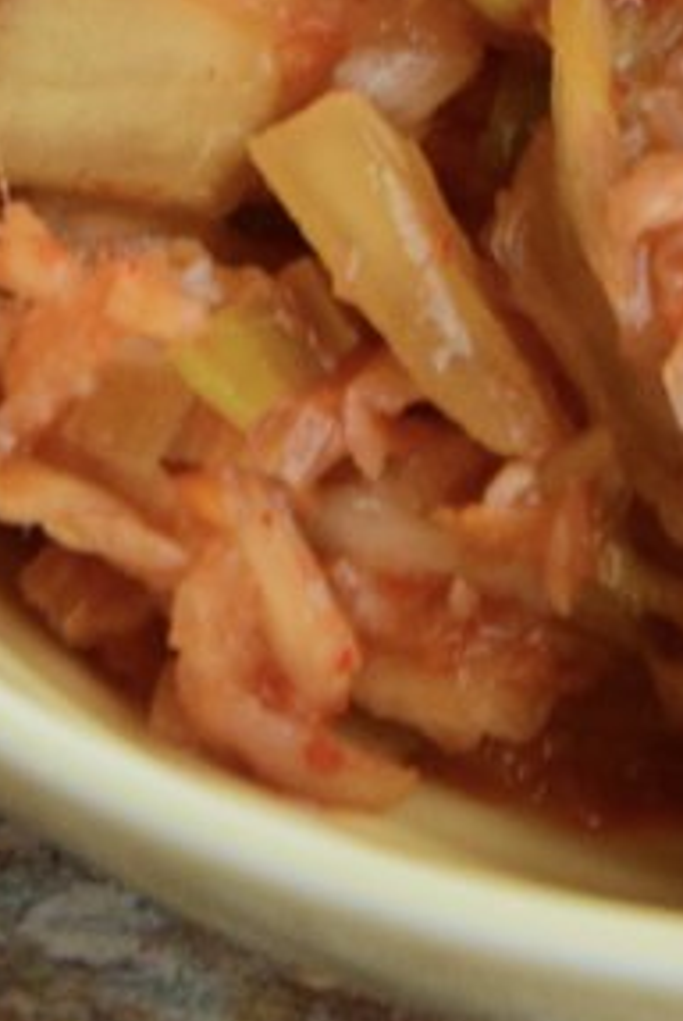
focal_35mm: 351
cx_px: 542
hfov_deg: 3.9
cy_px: -1427
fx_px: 9964
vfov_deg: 5.7
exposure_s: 1/100
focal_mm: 42
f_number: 5.6
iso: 640
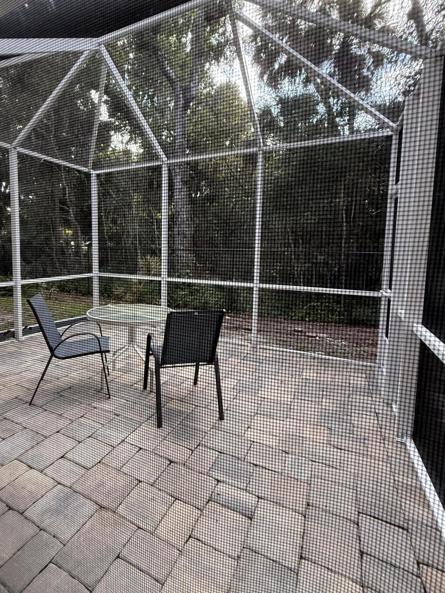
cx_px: 179
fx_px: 309
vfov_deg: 87.5
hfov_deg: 70.9
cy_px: 270
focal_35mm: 18
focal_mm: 2.22
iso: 200
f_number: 2.2
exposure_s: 1/99
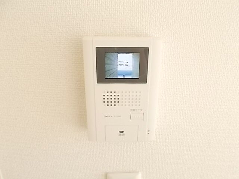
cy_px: 90
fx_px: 180
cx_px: 120
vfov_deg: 53.1
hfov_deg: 67.3
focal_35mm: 26
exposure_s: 1/25
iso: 200
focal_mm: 4.6
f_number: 3.2
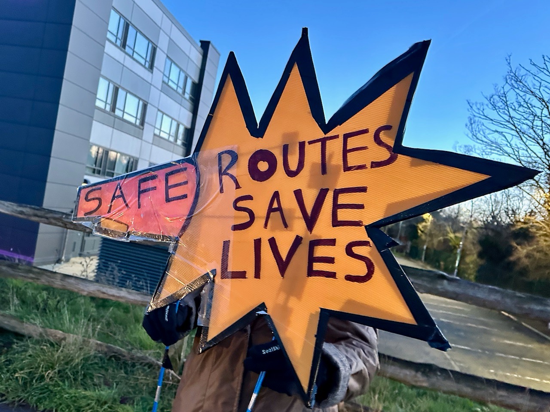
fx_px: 381
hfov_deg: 71.6
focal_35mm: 24
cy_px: 206
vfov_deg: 56.8
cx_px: 275
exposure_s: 1/45
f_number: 1.78
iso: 1000
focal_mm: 6.86
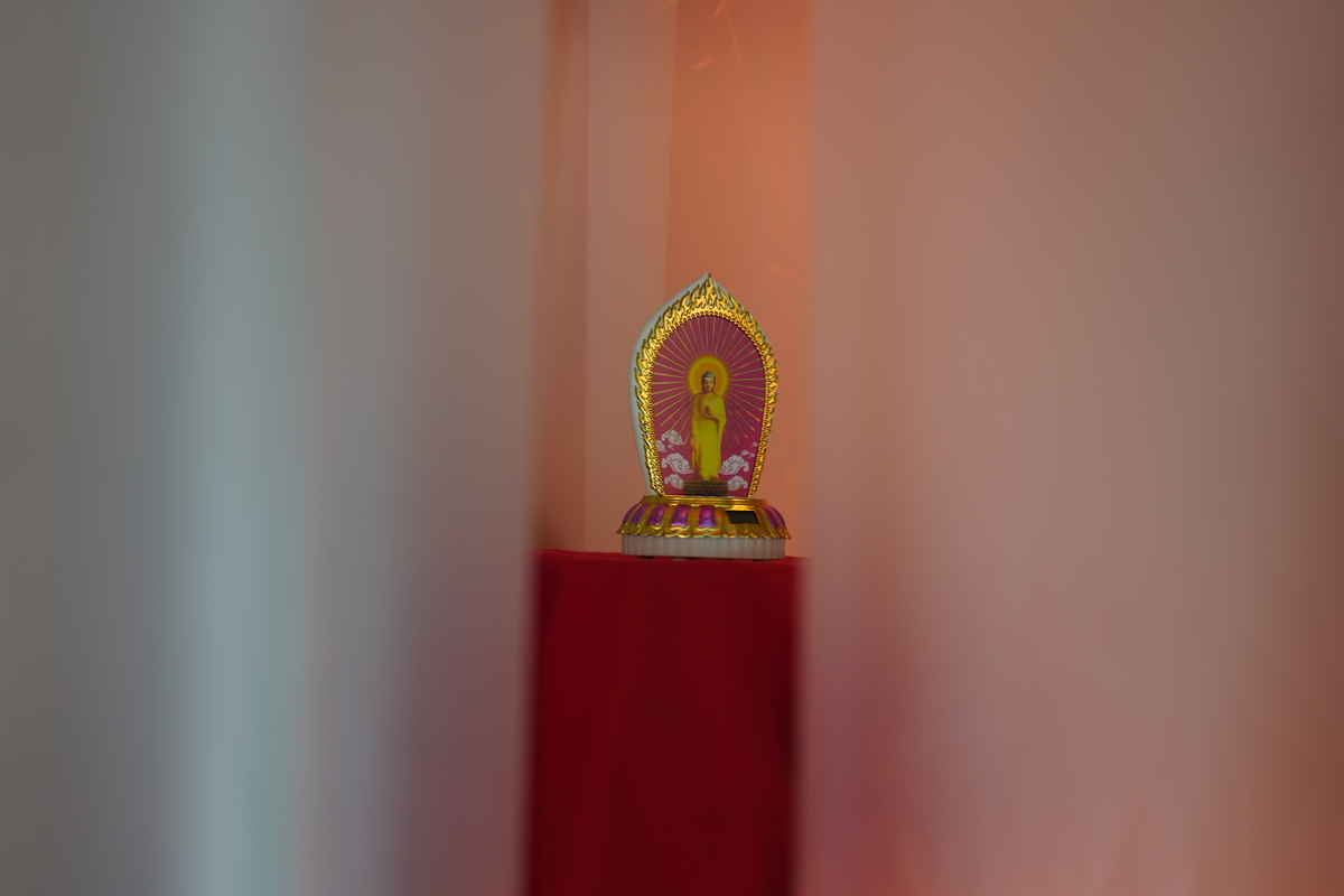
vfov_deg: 13.0
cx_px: 672
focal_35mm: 105
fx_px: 3920
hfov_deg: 19.5
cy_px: 448
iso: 100
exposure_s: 1/4
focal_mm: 105
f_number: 4
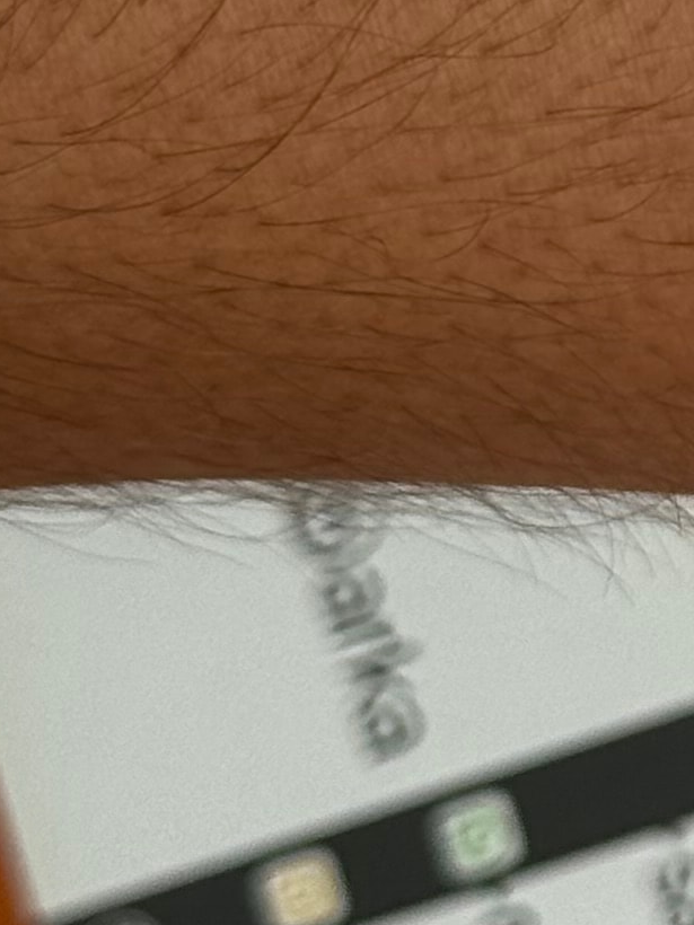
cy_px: 86
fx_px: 6309
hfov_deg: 6.0
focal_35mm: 236
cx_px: 1660
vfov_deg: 8.4
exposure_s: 1/663
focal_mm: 6.76
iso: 64
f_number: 1.78
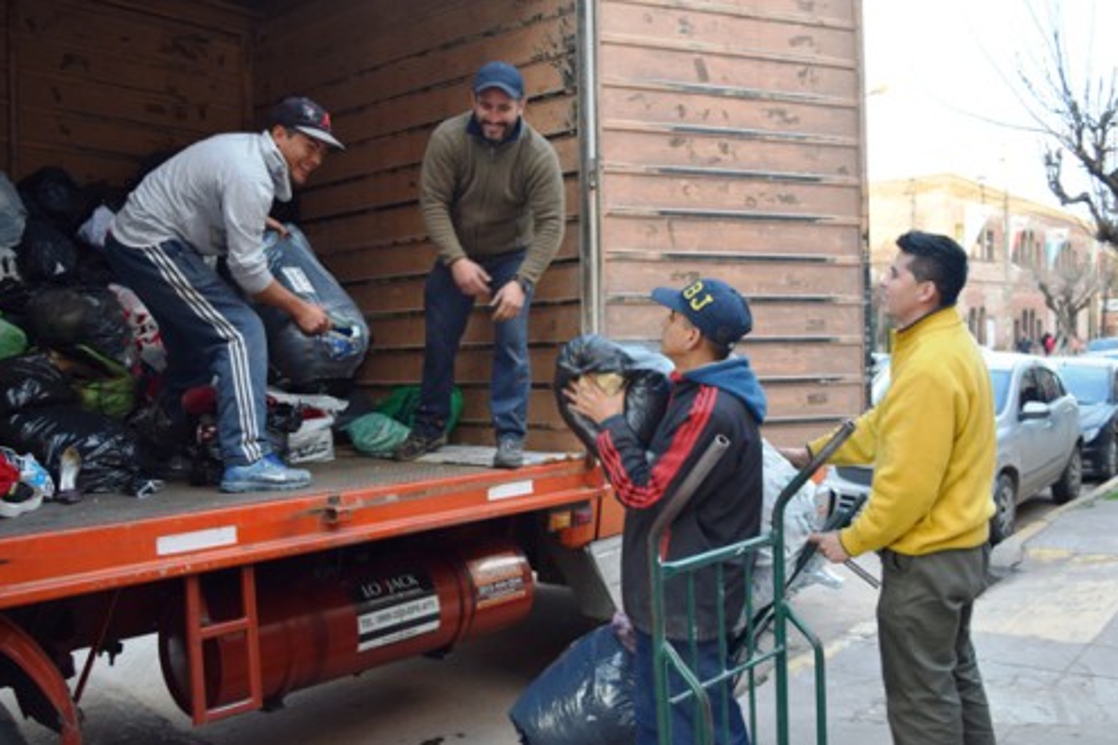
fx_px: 1009
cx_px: 550
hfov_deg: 58.0
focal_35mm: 33
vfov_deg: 40.5
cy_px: 383
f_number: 4.5
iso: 400
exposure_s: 1/80
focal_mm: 21
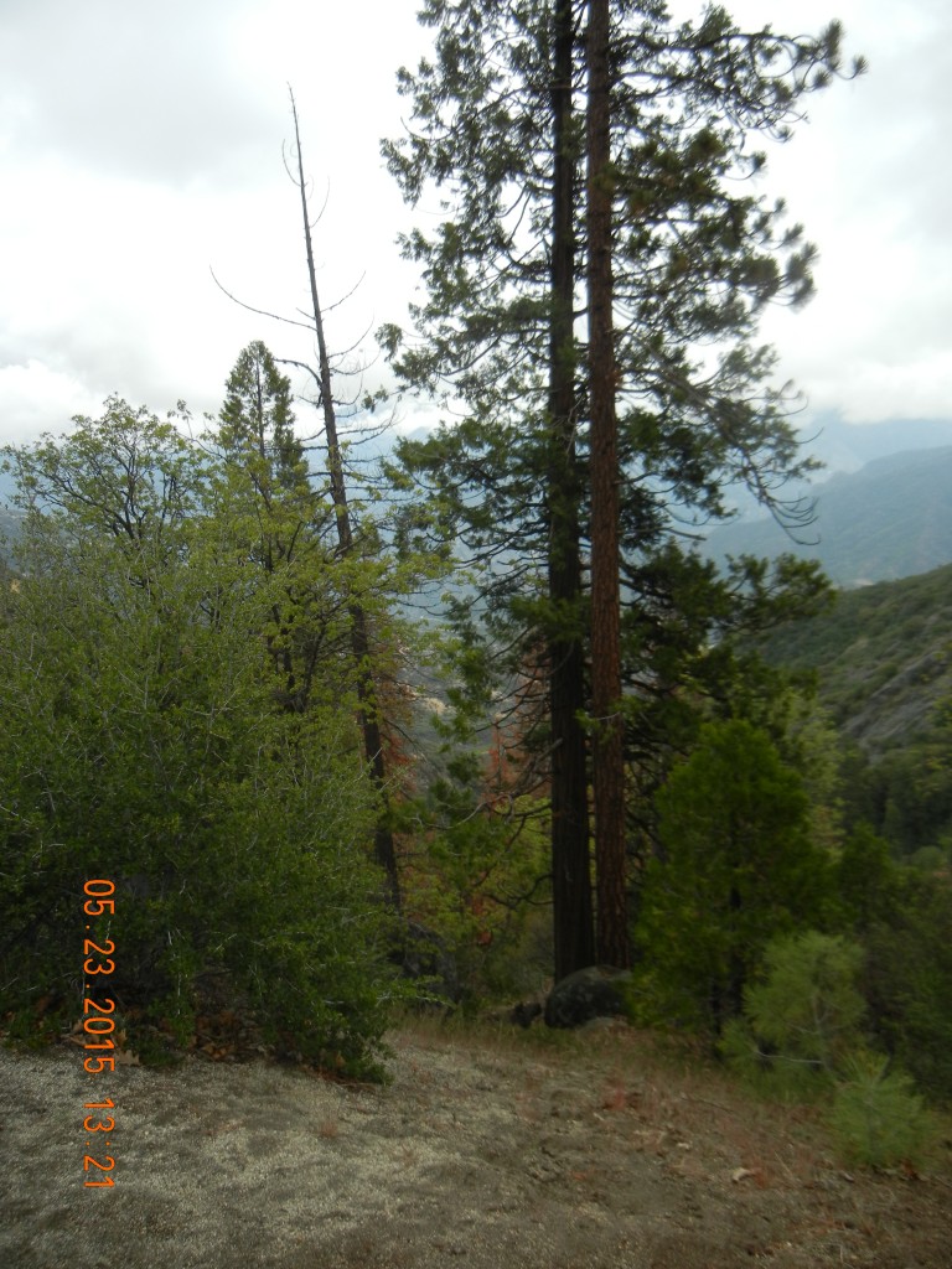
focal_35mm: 30
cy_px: 634
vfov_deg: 60.0
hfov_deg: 46.8
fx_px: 1100
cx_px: 476
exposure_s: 1/820
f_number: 3.5
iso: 160
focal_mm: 5.4
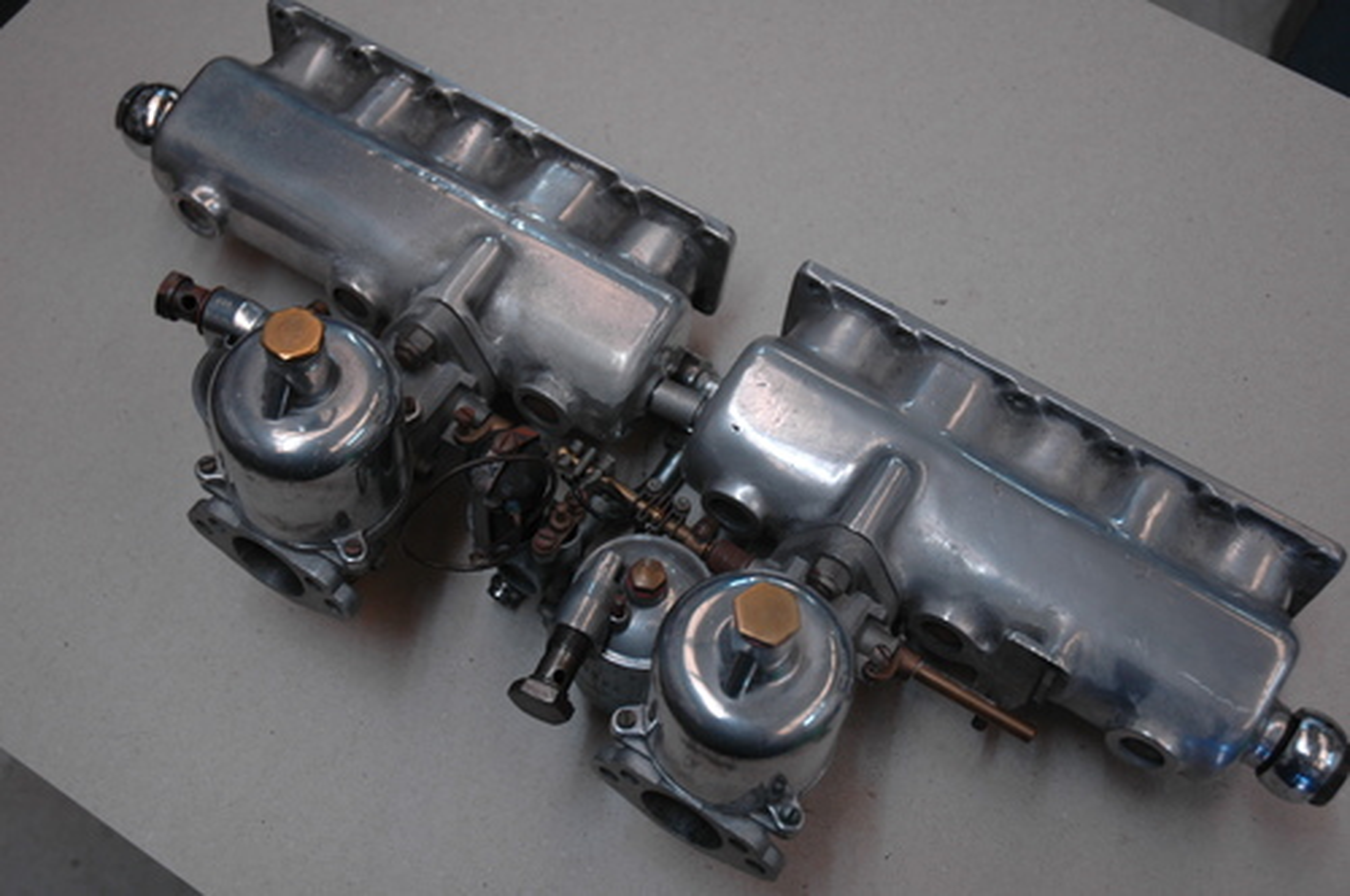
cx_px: 675
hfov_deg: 42.4
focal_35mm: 46
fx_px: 1741
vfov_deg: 28.9
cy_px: 448
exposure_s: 1/80
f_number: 4.5
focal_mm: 31
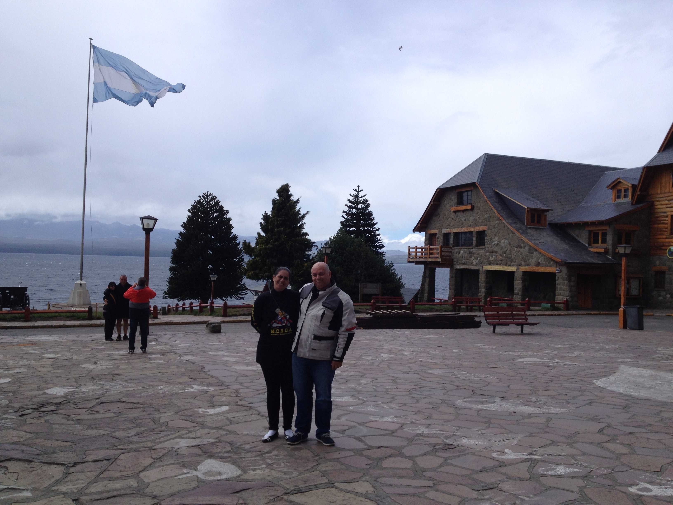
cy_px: 252
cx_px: 336
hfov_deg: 52.6
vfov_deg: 40.7
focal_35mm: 35
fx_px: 680
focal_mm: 4.28
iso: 50
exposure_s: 1/2208
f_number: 2.4
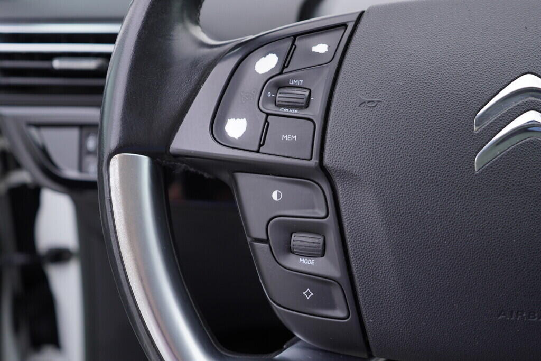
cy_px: 180
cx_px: 270
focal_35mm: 36
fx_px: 541
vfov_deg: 36.9
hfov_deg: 53.1
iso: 125
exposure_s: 1/50
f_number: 3.2
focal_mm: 24
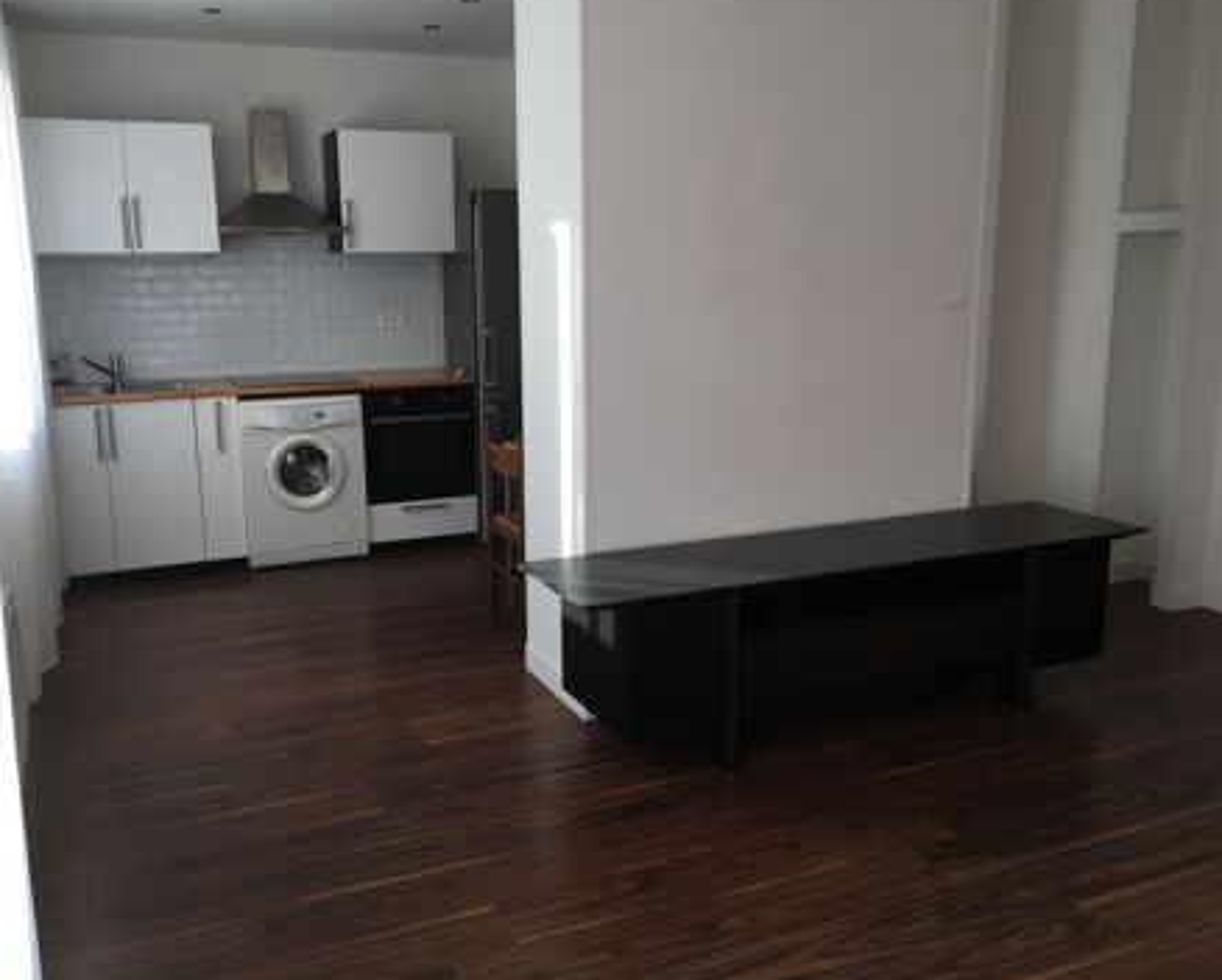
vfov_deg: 47.2
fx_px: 1122
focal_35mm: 31
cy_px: 483
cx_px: 555
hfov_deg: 57.1
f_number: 2.2
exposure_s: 1/148
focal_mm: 4.15
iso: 25
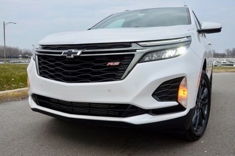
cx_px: 118
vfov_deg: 39.8
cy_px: 78
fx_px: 215
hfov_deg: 57.3
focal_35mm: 33
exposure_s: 1/640
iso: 800
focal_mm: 22
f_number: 13
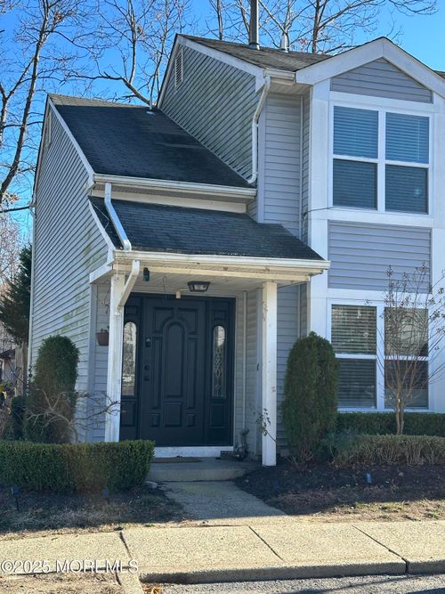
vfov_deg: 39.7
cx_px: 222
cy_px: 297
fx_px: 823
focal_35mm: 48
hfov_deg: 30.3
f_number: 1.78
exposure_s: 1/1062
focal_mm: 6.86
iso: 64
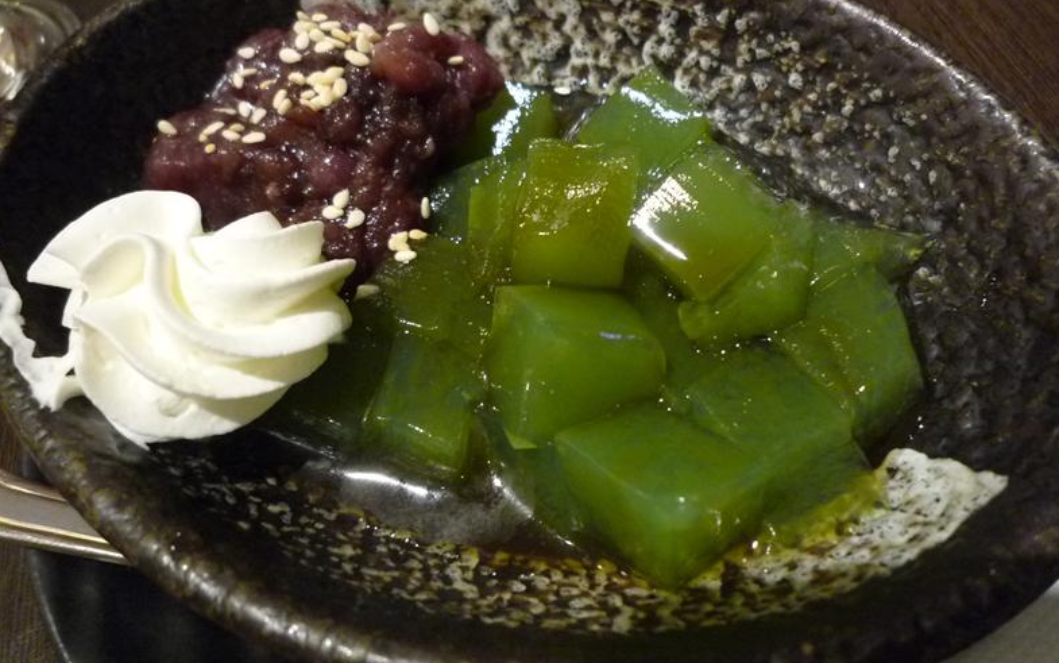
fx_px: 779
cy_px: 267
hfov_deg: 68.4
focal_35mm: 27
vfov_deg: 45.8
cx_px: 526
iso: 400
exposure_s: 1/10
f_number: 2.8
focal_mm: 4.4
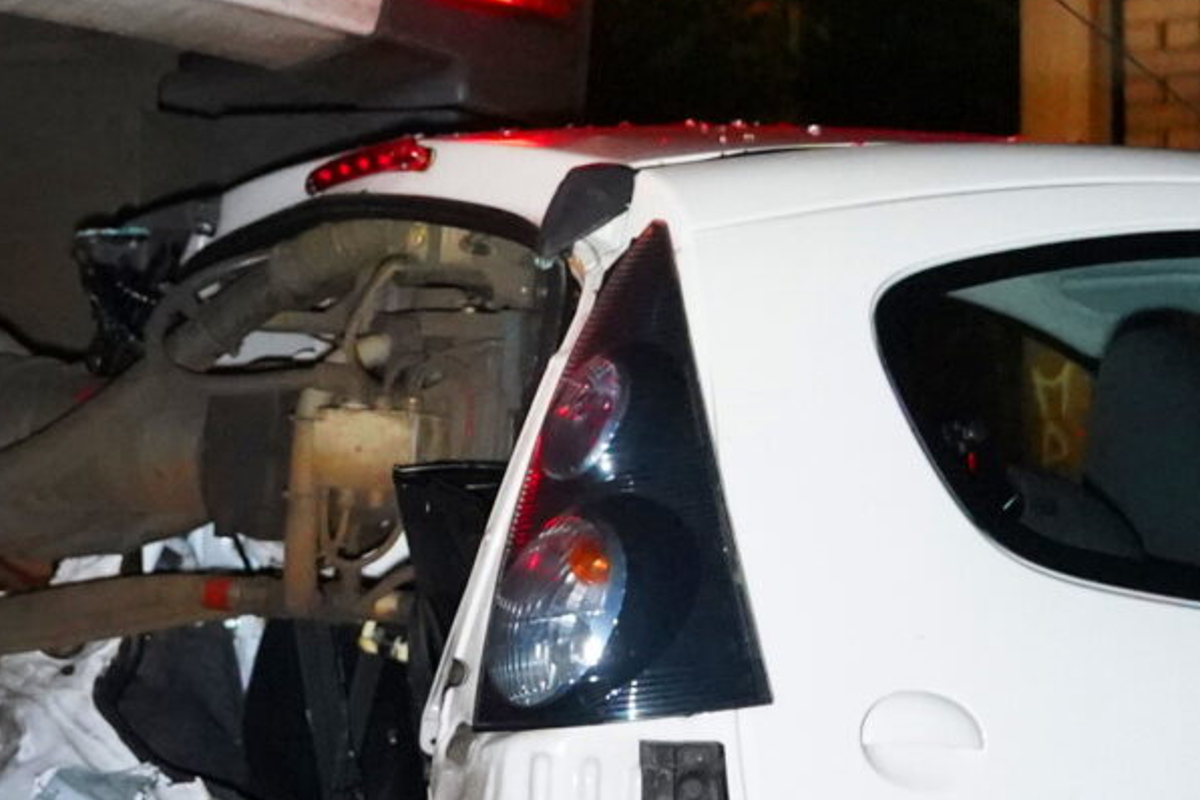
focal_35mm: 103
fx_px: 3433
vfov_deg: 13.3
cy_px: 222
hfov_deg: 19.8
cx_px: 587
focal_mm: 24
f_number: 2.8
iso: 12800
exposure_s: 1/30
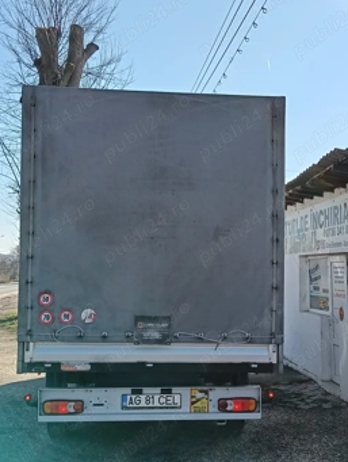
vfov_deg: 38.8
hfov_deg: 29.7
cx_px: 194
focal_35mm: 49
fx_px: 655
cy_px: 252
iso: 64
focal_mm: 3.98
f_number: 1.8
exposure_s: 1/535
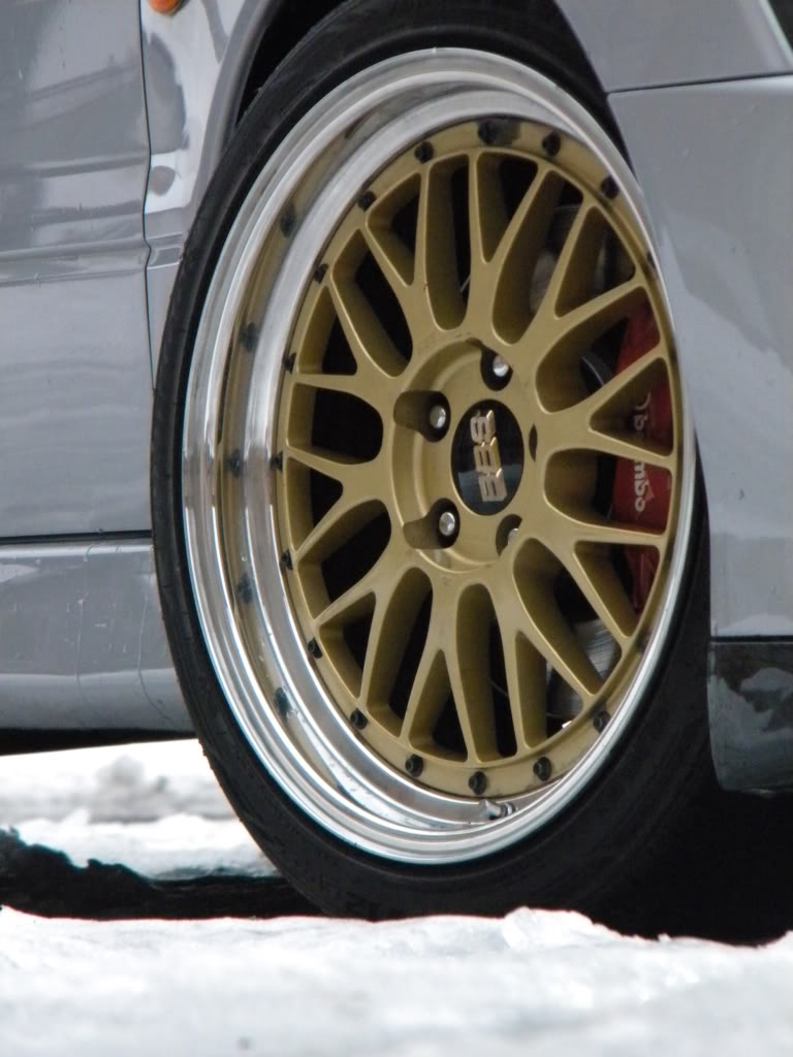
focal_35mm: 226
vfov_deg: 8.8
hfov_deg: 6.6
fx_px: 6903
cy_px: 528
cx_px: 396
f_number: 5.4
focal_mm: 41
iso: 800
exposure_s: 1/220
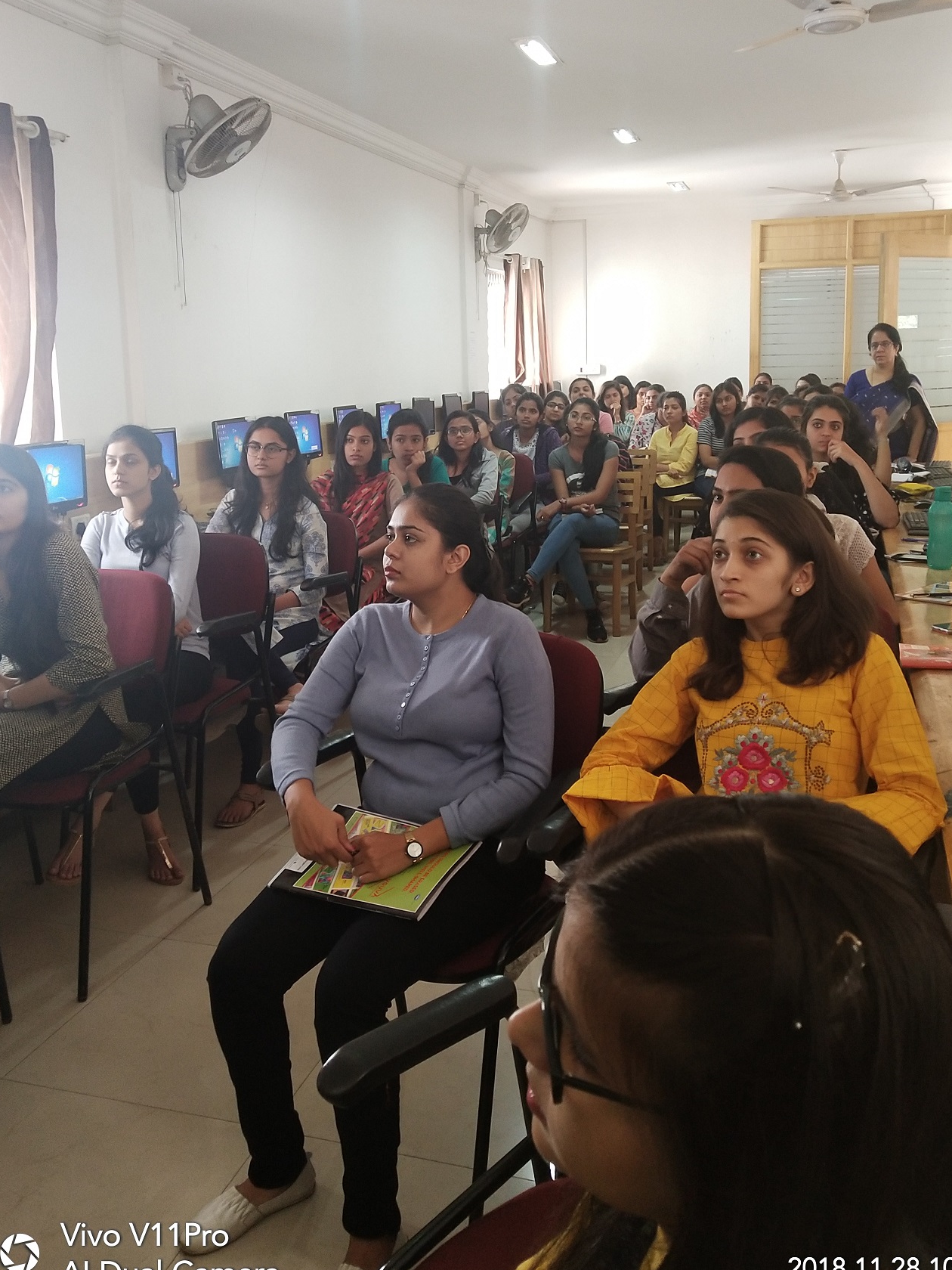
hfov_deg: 39.7
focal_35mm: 36
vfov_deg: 51.2
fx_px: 1320
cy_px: 550
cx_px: 470
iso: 342
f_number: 1.8
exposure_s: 1/33.3
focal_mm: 3.95
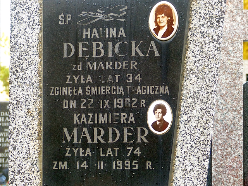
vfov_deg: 11.1
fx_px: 953
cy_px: 93
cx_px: 124
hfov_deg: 14.8
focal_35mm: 133
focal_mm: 23.9
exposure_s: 1/80
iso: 125
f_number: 2.8
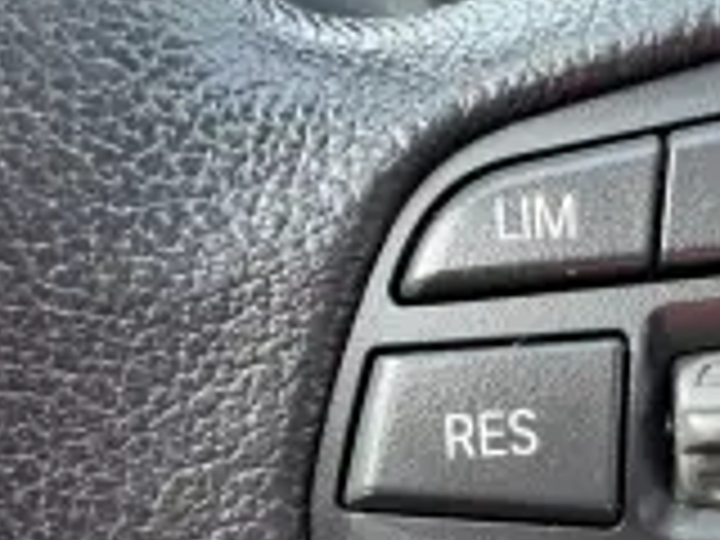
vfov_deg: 26.7
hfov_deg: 32.6
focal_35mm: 54
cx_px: 724
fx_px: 1123
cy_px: 400
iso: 100
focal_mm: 2.22
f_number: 2.2
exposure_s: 1/121
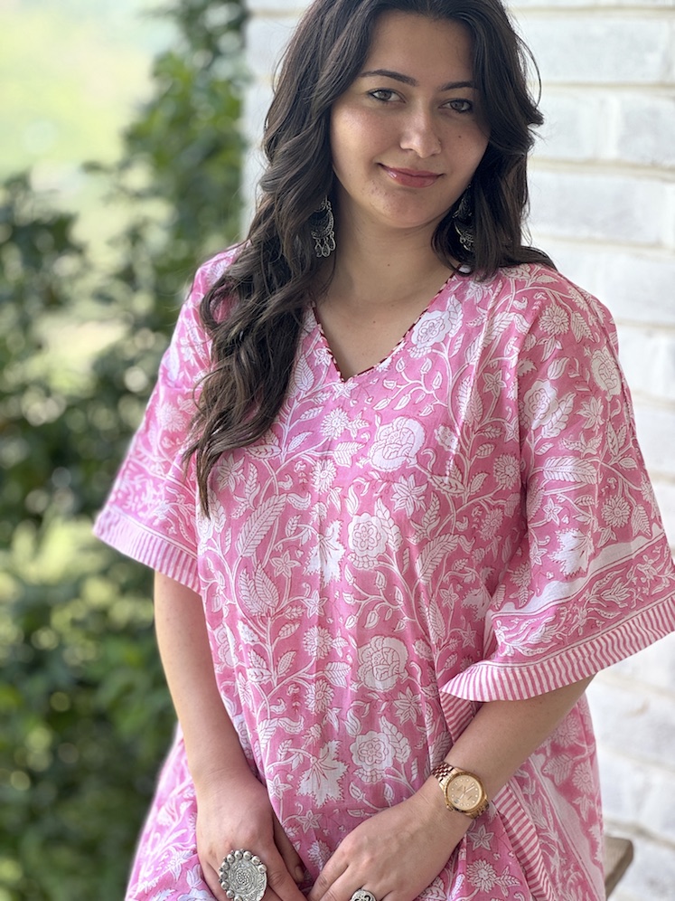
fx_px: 2002
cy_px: 450
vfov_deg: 25.3
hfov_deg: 19.1
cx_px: 338
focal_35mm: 77
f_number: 2.8
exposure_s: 1/99
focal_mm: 9
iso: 32
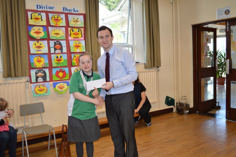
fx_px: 216
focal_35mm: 33
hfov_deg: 57.3
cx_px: 118
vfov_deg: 39.9
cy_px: 78
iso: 400
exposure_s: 1/125
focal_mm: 22
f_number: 4
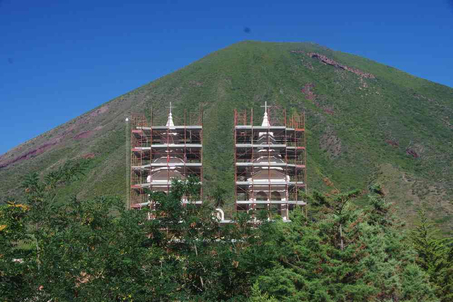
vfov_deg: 25.8
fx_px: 661
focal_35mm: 52
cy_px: 151
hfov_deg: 37.9
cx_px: 226
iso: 200
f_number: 11
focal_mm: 35
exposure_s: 1/80
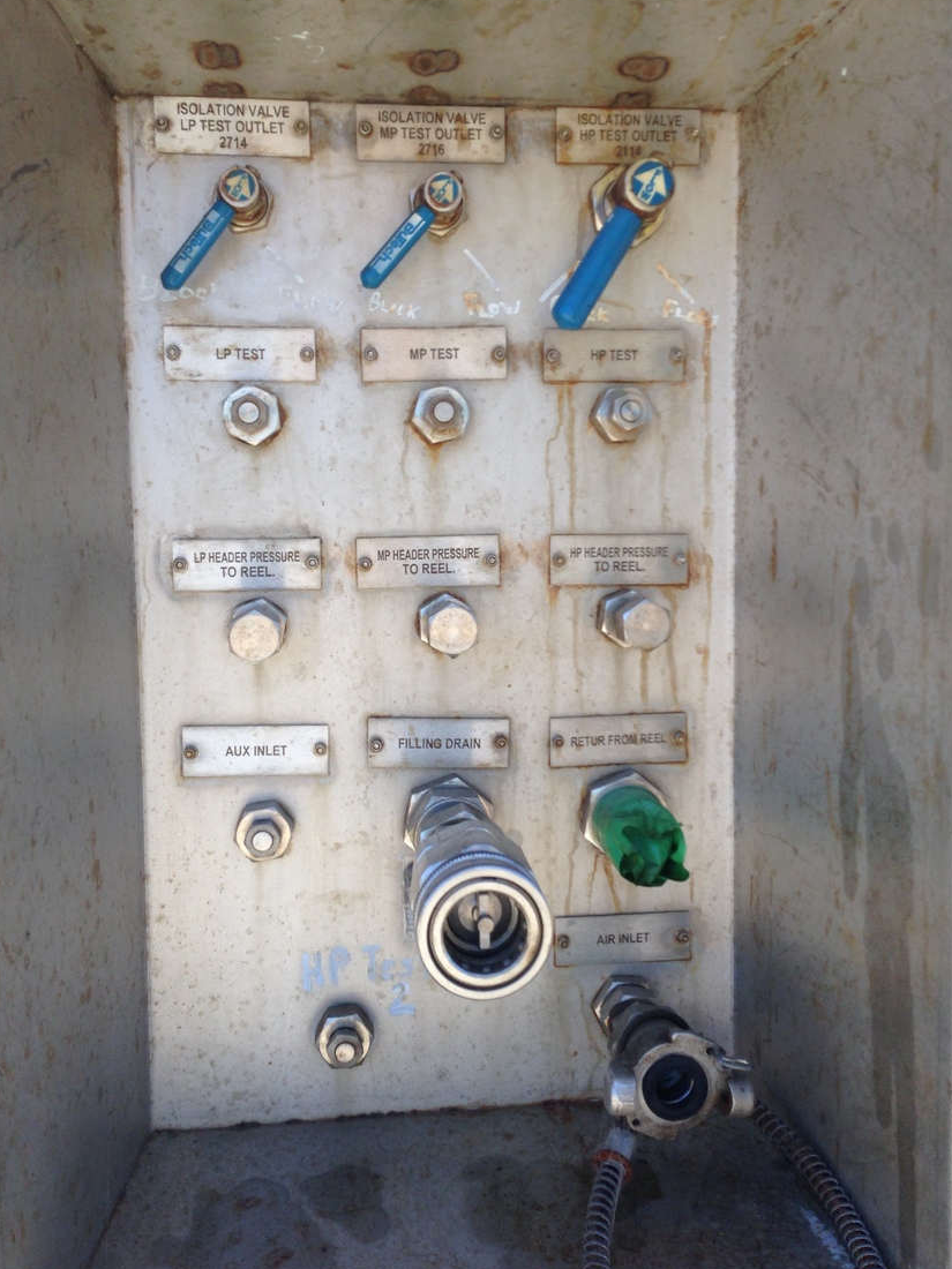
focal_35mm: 36
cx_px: 488
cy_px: 620
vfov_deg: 51.3
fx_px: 1320
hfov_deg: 39.7
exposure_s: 1/444
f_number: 2.4
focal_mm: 4.12
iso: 50
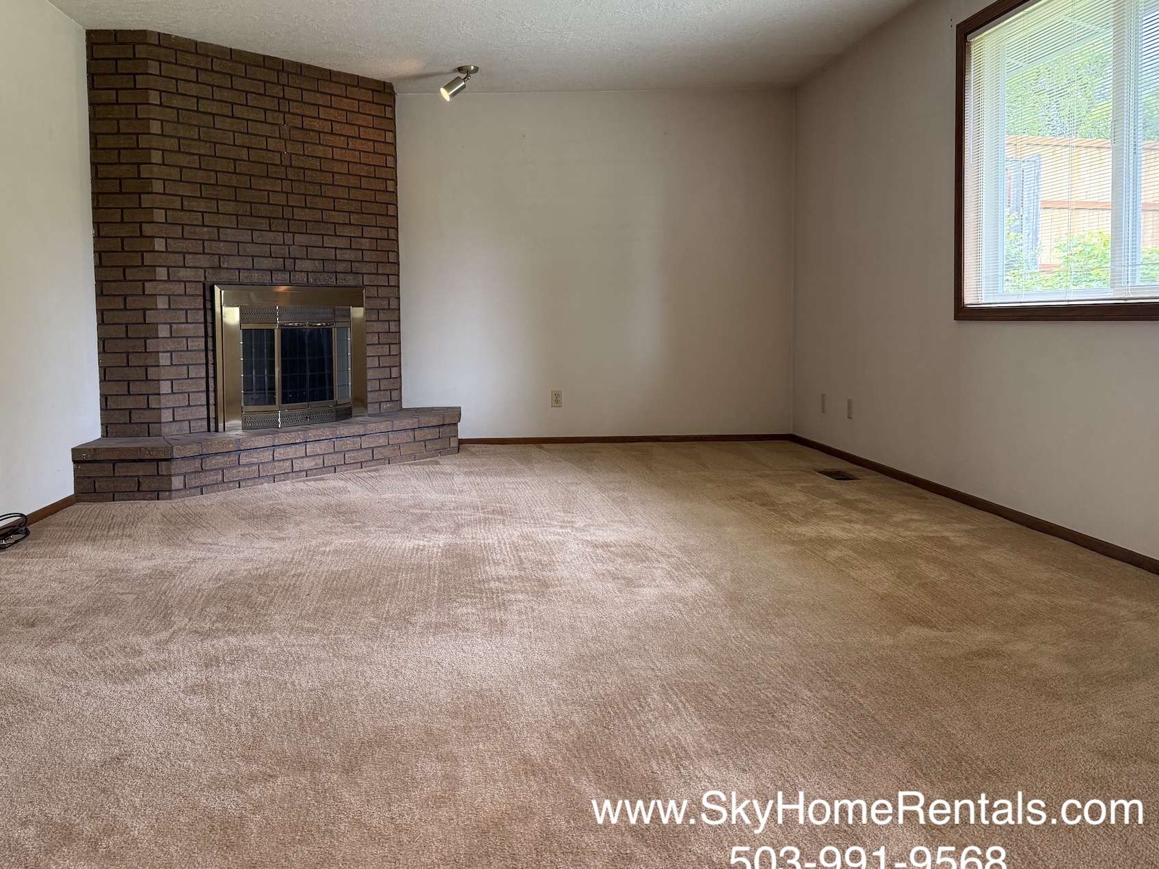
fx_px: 971
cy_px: 374
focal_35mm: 29
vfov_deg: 48.1
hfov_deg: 61.3
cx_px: 482
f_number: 1.78
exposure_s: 1/60
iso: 250
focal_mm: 6.76
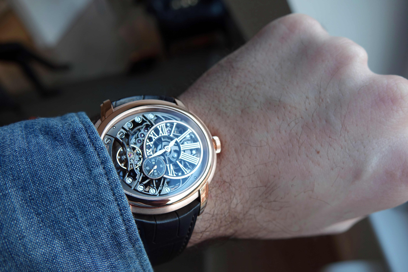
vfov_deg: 53.1
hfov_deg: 73.7
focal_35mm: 24
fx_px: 272
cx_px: 204
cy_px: 136
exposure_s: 1/100
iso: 125
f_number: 2.8
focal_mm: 8.83
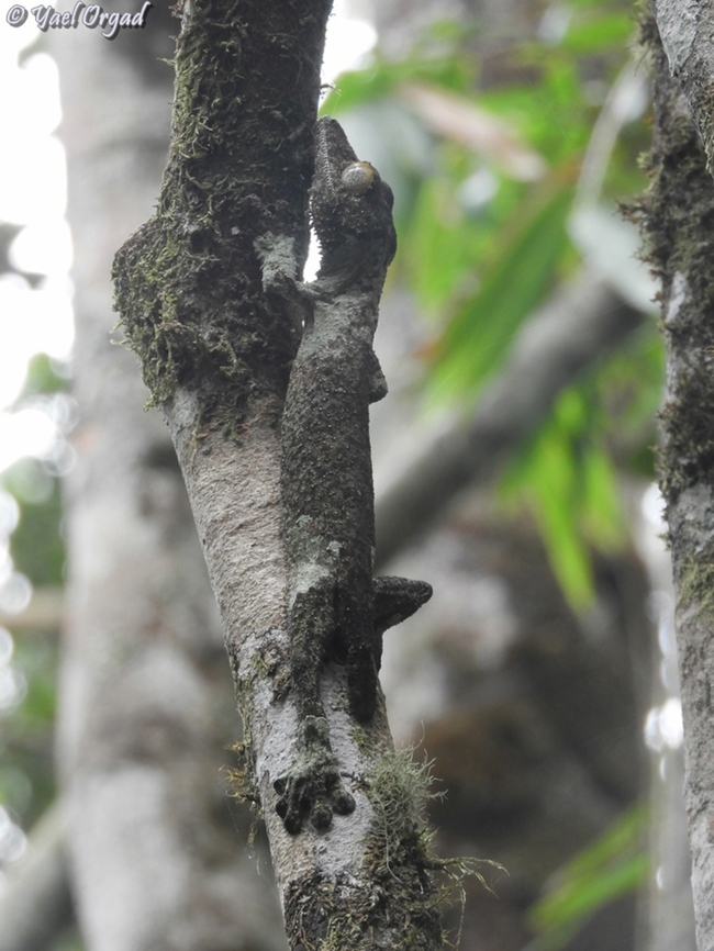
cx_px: 357
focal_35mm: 330
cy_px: 476
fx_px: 9071
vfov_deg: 6.0
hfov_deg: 4.5
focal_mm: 59.1
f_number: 5.5
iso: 320
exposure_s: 1/125
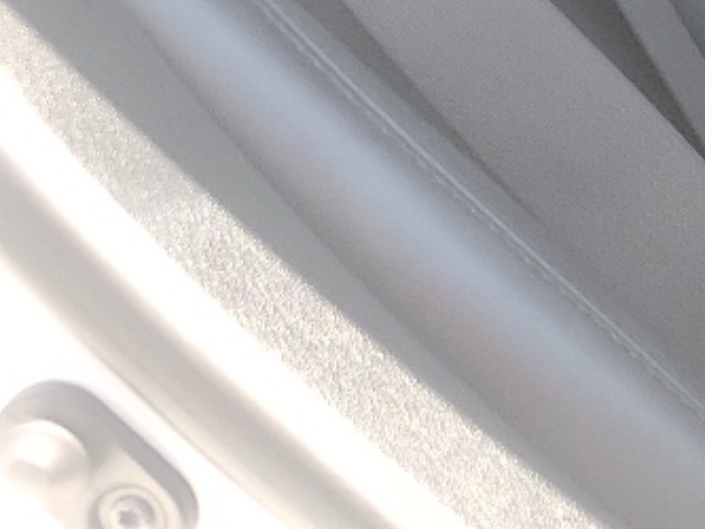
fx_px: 2547
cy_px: 135
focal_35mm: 125
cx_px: 1450
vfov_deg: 11.8
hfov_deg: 13.3
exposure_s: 1/149
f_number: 1.5
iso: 50
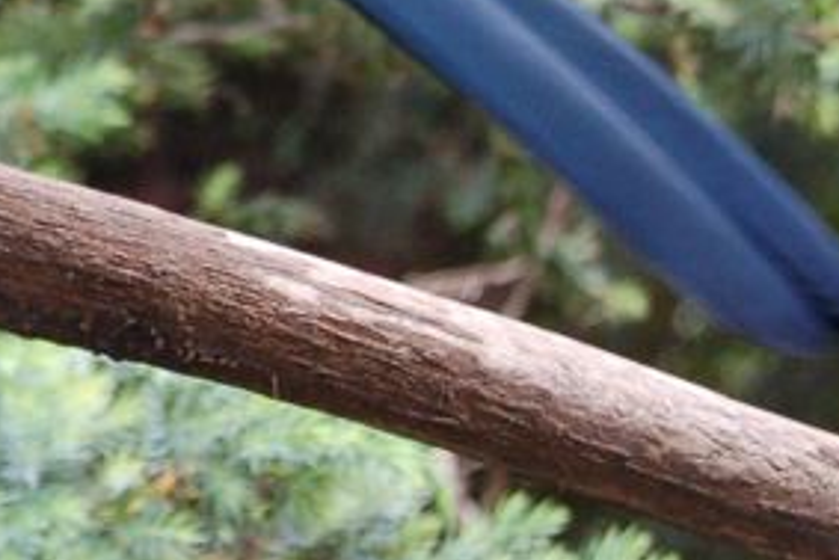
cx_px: -491
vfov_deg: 3.7
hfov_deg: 5.5
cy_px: -384
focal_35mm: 372
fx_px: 8680
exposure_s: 1/60
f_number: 5.6
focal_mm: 55
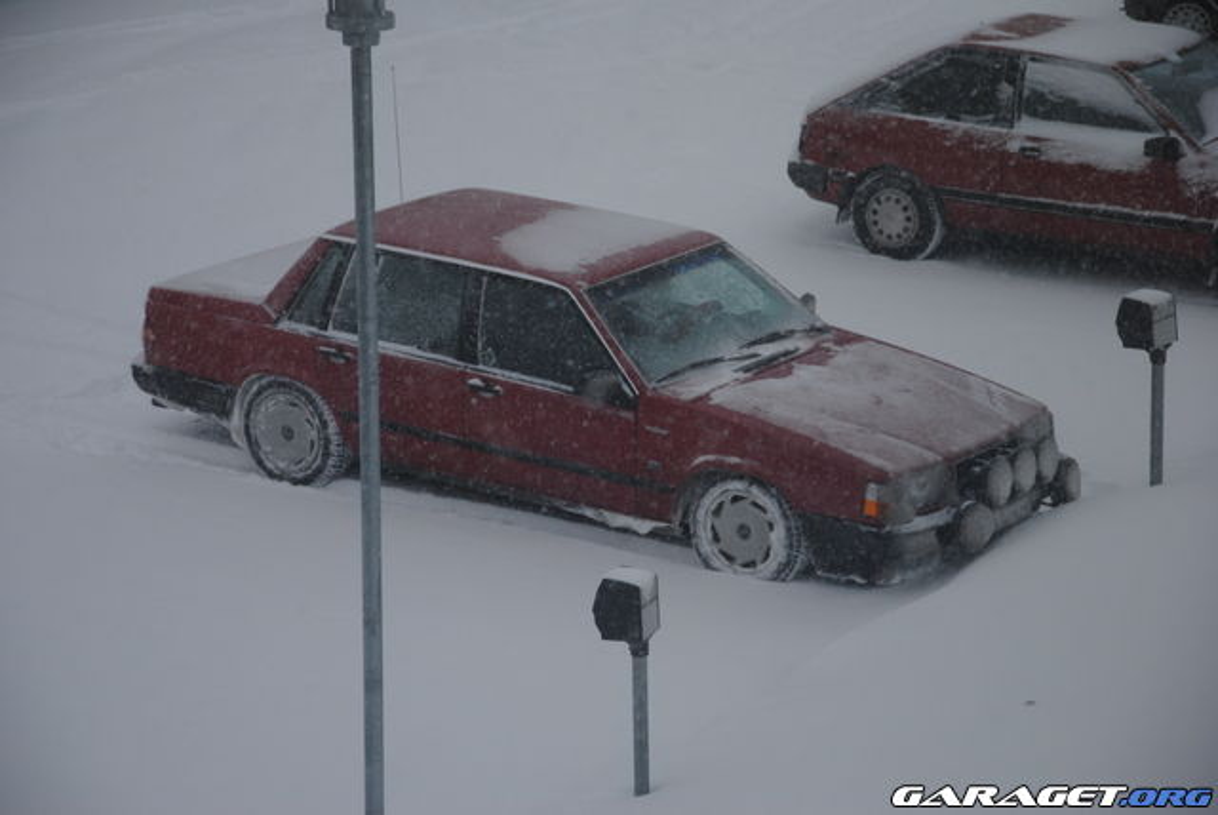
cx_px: 609
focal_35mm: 128
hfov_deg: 16.1
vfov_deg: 10.8
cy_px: 408
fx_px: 4318
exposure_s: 1/160
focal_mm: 85
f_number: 5.6
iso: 400
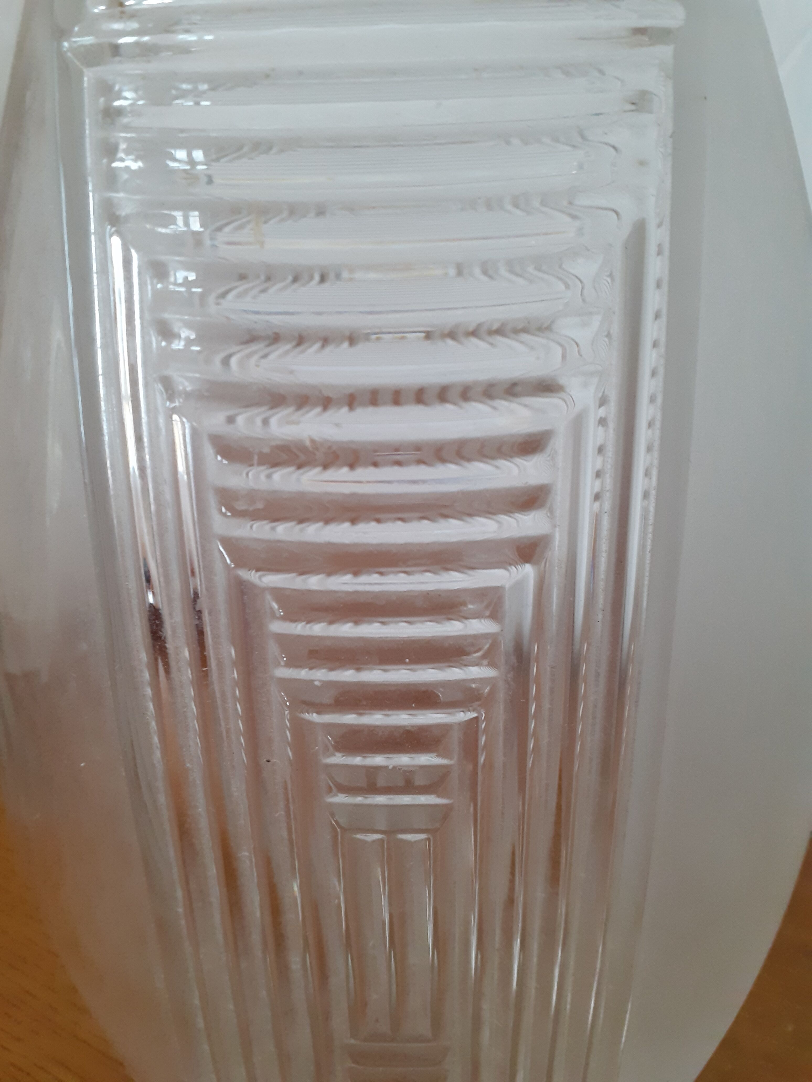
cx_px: 406
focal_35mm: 27
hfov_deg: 51.4
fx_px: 844
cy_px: 541
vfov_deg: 65.3
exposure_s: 1/25
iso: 250
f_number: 1.9
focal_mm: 3.6
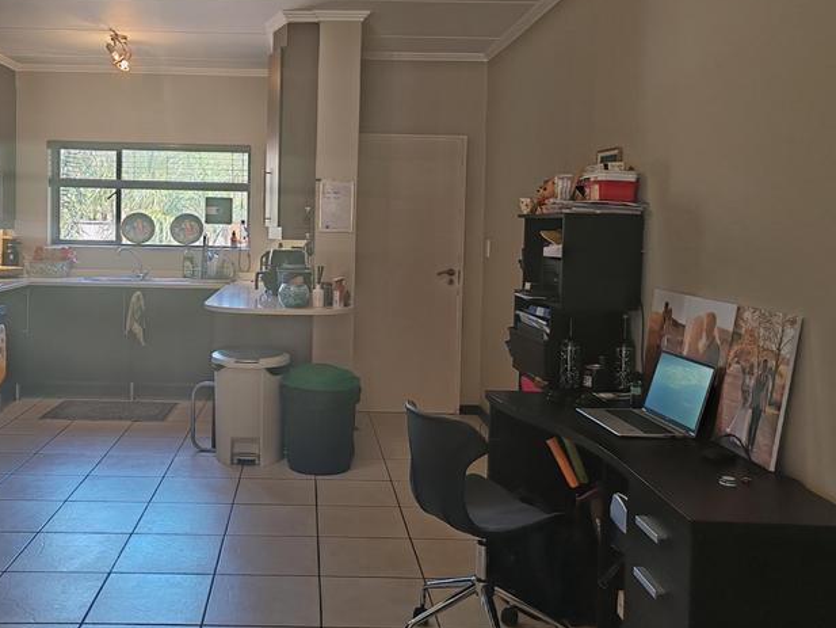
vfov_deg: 40.6
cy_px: 258
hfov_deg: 52.1
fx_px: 845
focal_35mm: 35
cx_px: 316
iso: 500
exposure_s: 1/100
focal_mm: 6.12
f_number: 1.9
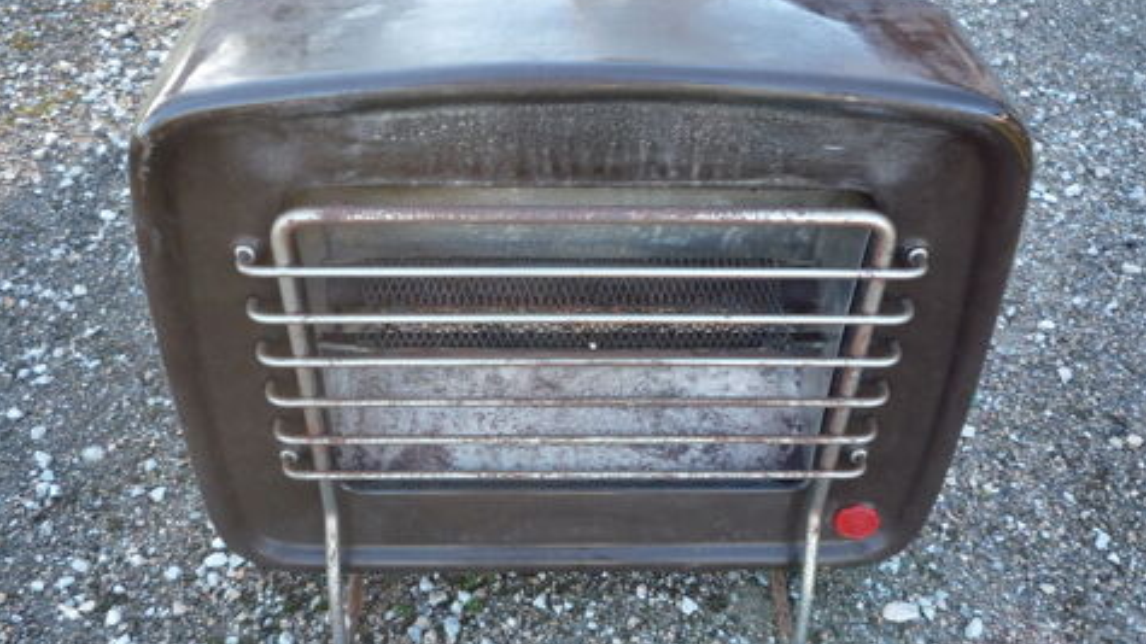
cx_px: 574
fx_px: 1003
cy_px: 326
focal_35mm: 33
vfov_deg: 35.6
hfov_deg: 59.5
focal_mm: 5.2
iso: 100
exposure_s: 1/40
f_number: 3.3
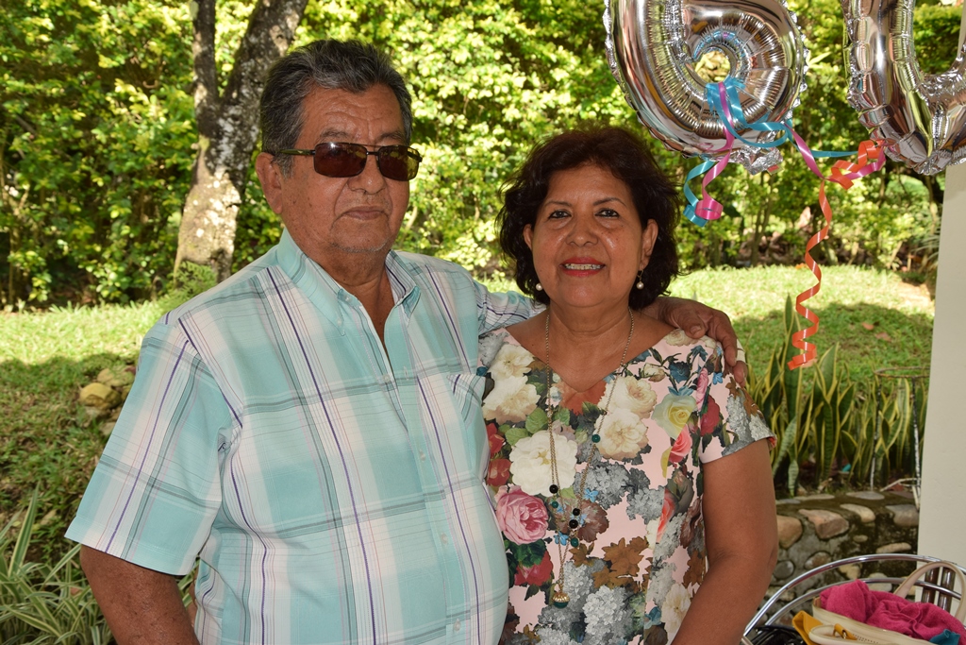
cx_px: 483
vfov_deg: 28.1
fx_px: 1288
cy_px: 322
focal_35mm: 48
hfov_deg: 41.1
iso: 160
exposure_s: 1/100
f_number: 6.3
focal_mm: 32
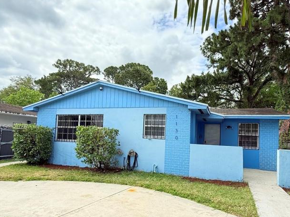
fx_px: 184
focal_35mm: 22
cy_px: 127
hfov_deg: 76.0
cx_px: 164
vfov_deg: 60.7
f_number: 2.2
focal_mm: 2.22
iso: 64
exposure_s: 1/1464
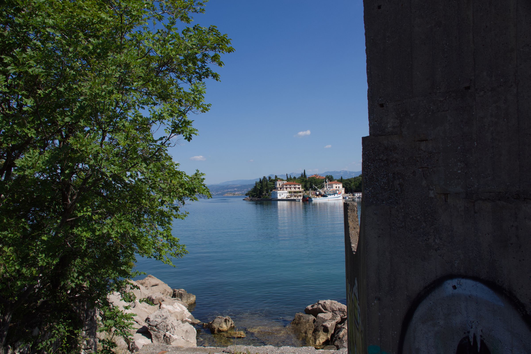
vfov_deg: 47.9
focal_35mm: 27
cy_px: 177
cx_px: 266
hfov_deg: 67.4
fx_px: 398
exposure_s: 1/400
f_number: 6.3
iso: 100
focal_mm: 18
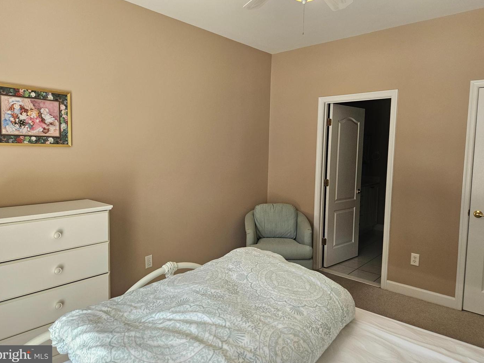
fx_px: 336
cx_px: 243
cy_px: 176
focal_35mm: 24
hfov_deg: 71.6
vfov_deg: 56.8
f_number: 1.8
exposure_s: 1/359
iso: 250
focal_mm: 5.4
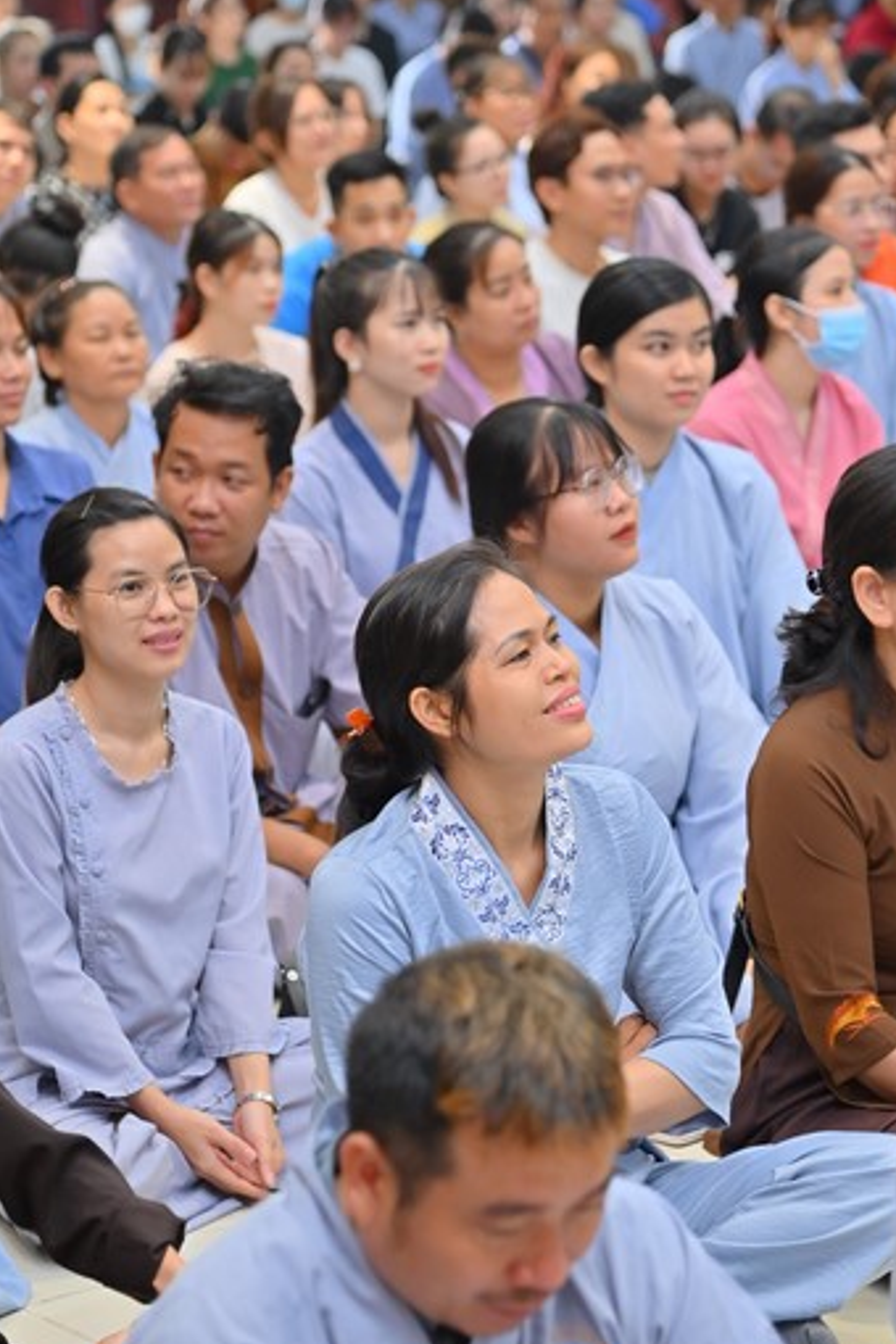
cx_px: 523
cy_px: 596
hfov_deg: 11.3
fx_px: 4517
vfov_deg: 16.9
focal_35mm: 121
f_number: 4.5
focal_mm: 95
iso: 1250
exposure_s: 1/80
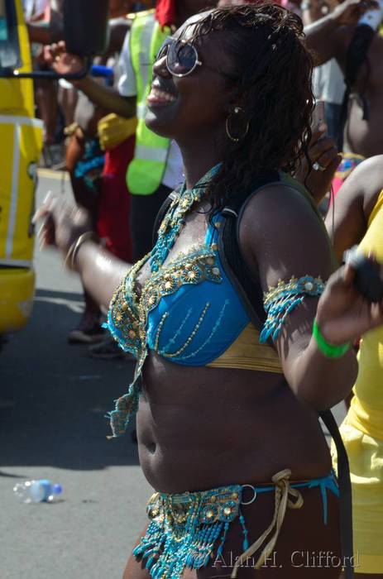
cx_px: 192
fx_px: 4813
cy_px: 290
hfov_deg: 4.6
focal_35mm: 300
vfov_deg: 6.9
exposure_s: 1/160
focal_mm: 200
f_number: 16
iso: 125
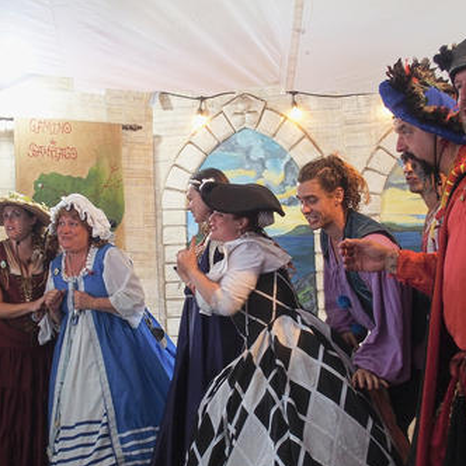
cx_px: 168
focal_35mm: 60
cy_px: 236
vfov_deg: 28.6
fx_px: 914
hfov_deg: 28.5
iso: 640
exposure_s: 1/50
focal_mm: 10.8
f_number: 2.8
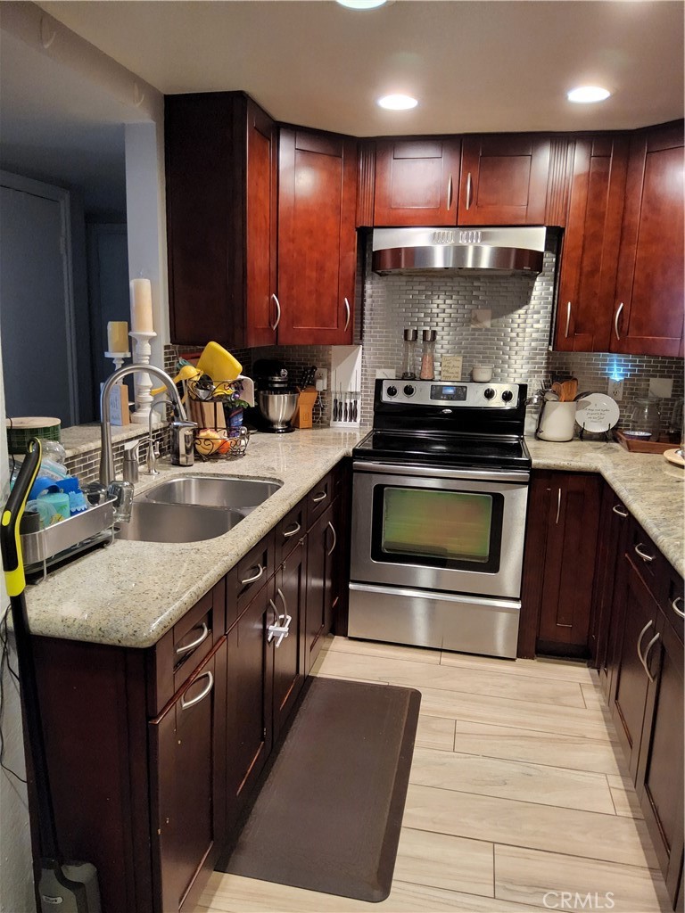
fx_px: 660
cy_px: 456
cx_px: 342
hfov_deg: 54.9
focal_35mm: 25
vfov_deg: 69.4
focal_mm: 3.08
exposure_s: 1/120
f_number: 2
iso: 800
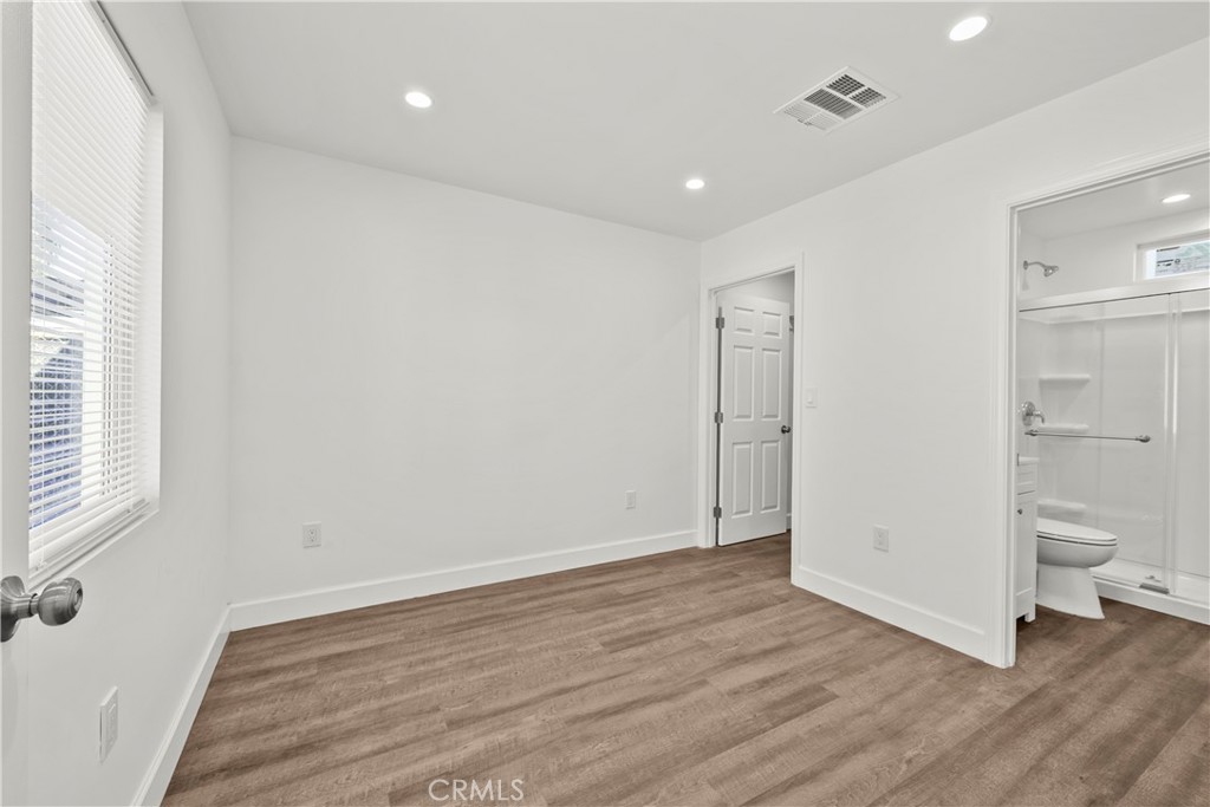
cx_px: 605
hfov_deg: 104.2
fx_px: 471
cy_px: 404
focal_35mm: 14
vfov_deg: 81.2
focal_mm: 14
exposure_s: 1/2
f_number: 9
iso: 125
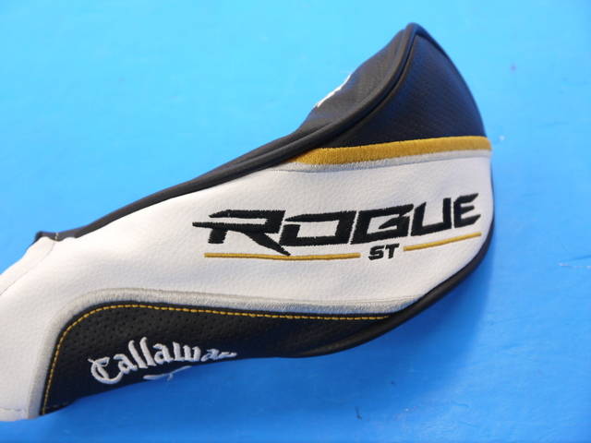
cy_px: 222
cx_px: 296
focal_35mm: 66
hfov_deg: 29.4
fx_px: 1127
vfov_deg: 22.3
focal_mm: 33
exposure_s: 1/60
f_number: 5.2
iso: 500
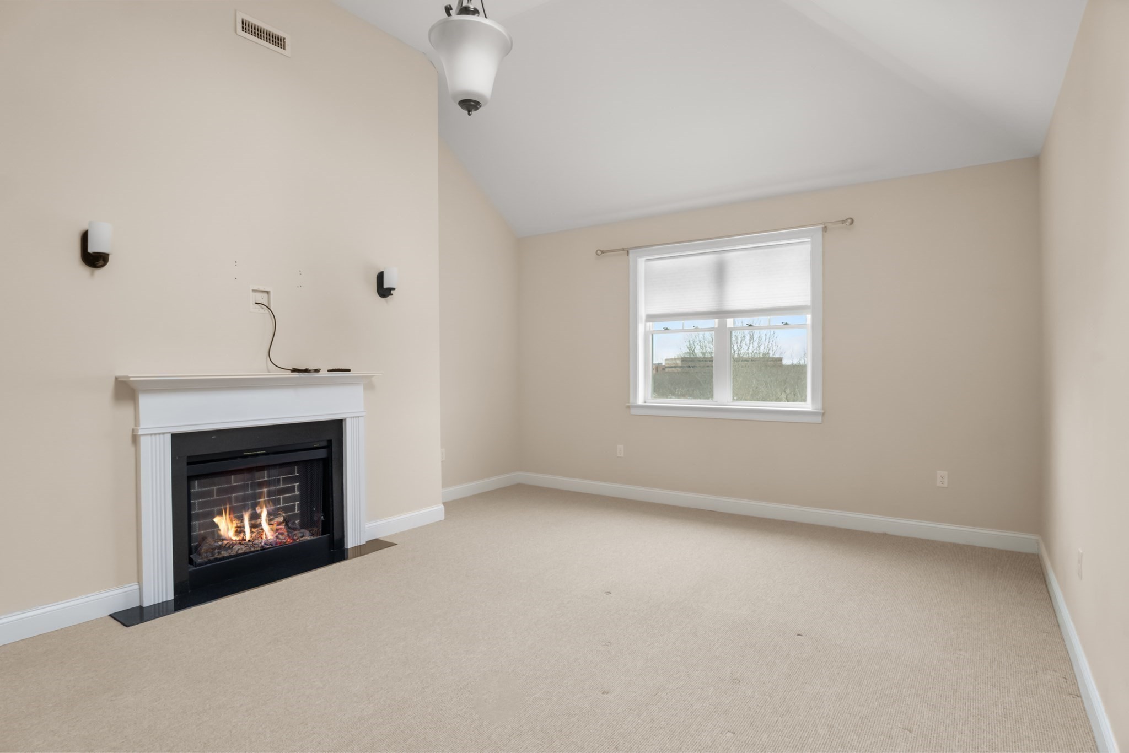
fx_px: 565
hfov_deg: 90.0
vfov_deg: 67.4
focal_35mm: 18
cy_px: 376
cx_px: 564
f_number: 5.6
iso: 100
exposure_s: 1/40
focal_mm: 12
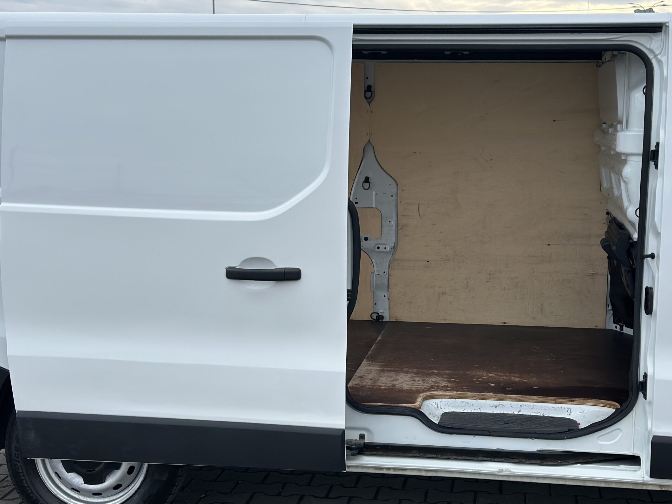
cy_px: 248
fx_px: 1126
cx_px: 370
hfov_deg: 33.2
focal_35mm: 58
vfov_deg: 25.2
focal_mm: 6.86
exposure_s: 1/1953
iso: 100
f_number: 1.78
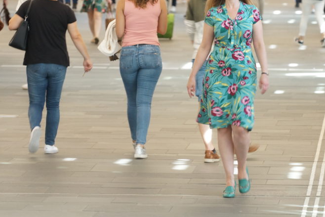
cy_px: 69
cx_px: 194
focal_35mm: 280
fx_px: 2528
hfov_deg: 7.4
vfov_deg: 4.9
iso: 1600
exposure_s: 1/30
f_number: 5.6
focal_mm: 180
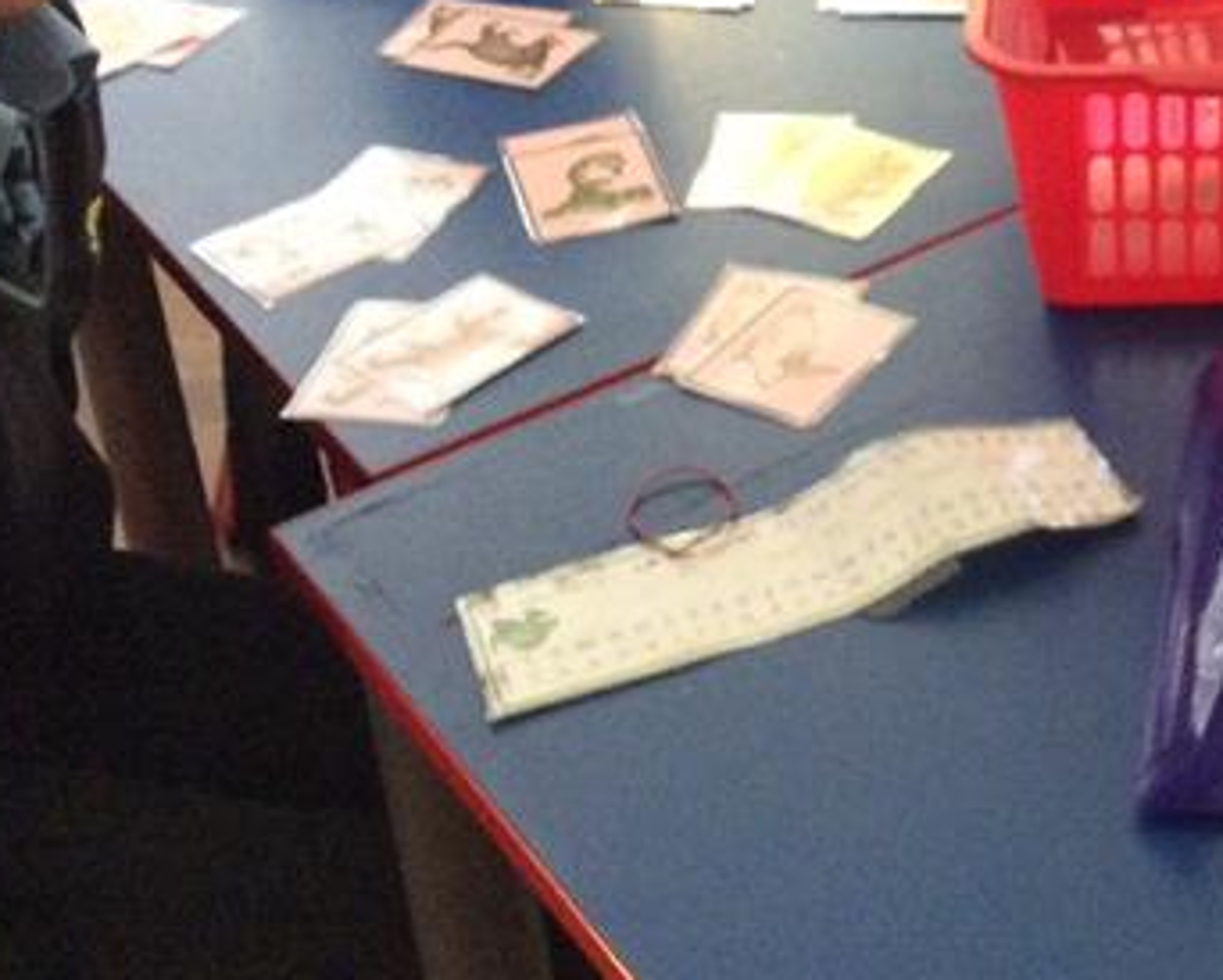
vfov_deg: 20.5
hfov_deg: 24.9
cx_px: 1212
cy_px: 46
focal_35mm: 73
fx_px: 2644
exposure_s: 1/17
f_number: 2.4
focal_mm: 3.3
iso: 320
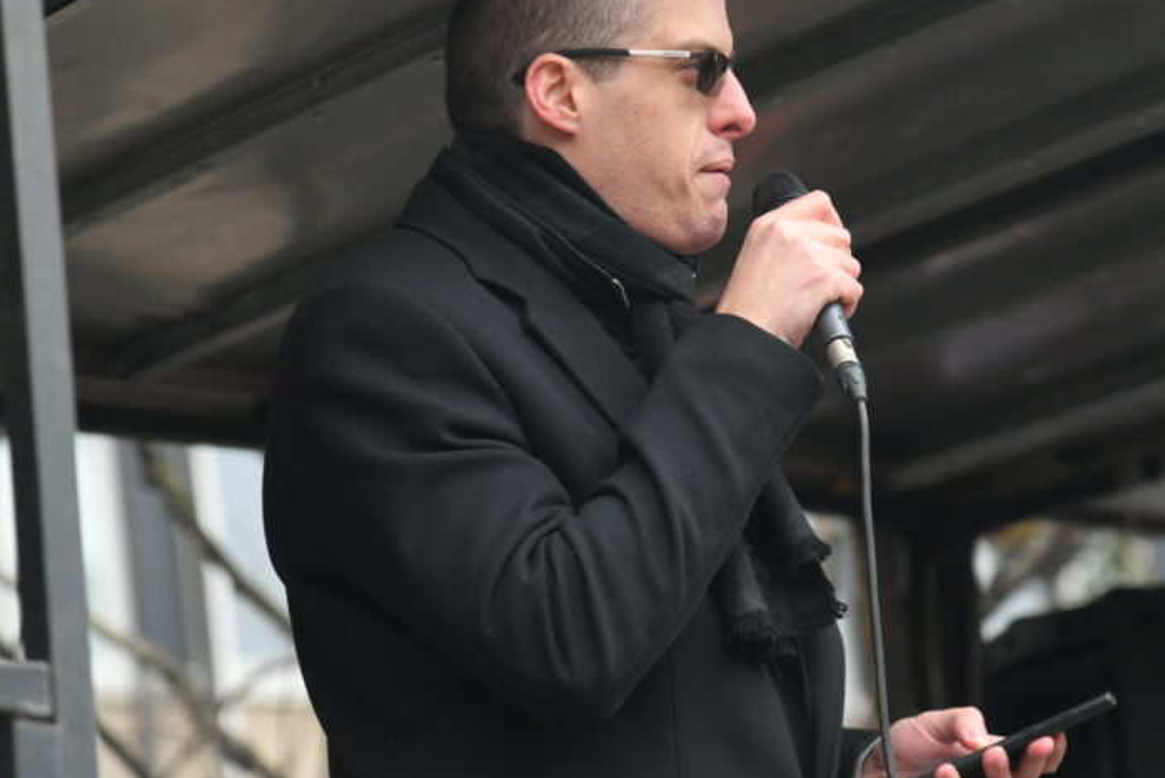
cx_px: 598
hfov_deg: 11.7
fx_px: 5698
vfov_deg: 7.8
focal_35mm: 176
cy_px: 326
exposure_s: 1/200
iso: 500
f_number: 4
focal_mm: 120
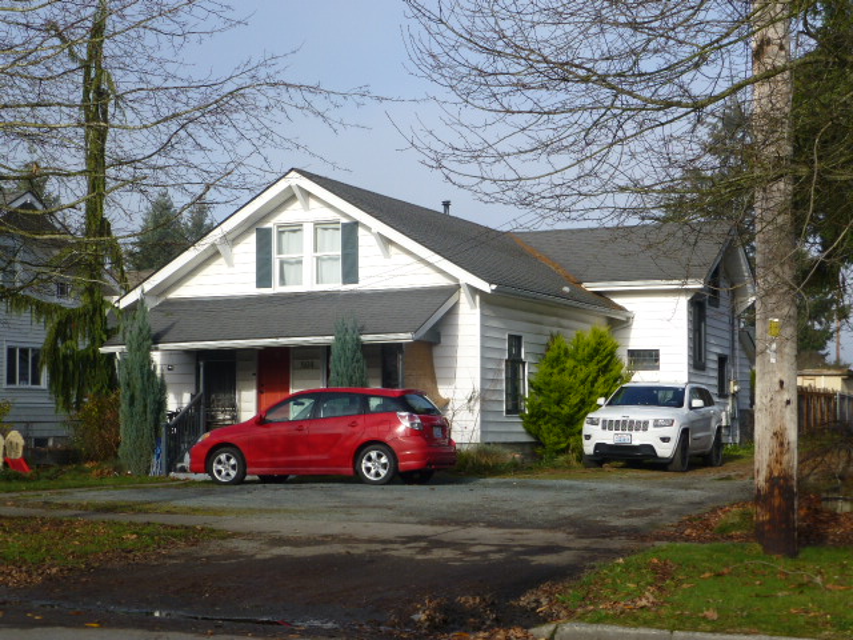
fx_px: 1528
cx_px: 426
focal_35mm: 62
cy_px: 320
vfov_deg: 23.7
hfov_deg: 31.2
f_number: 4.8
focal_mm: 11
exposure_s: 1/500
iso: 100
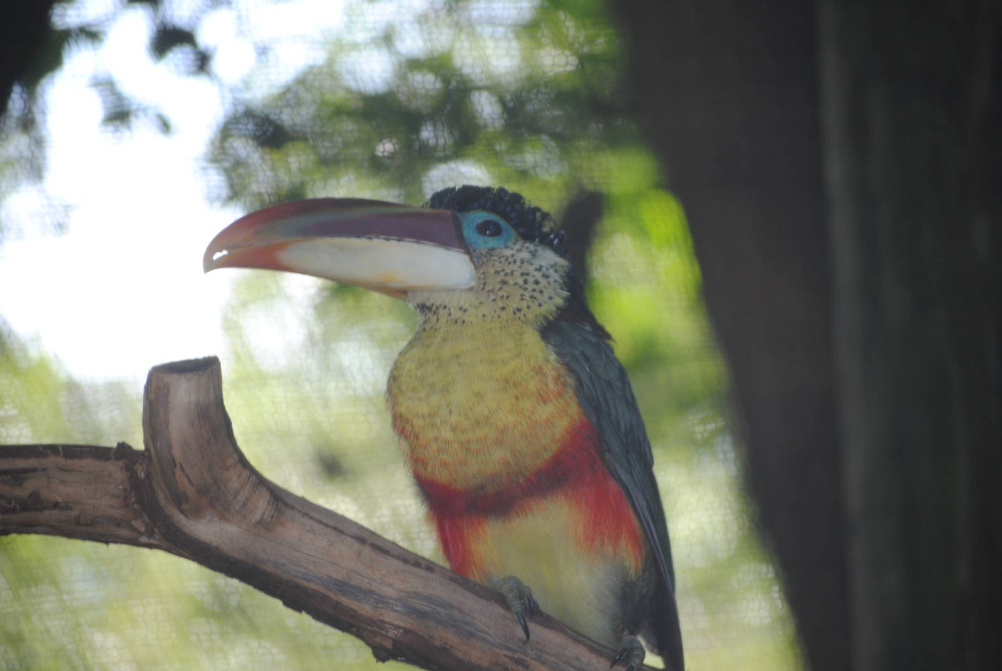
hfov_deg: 11.8
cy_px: 336
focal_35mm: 174
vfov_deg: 7.9
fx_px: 4849
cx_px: 501
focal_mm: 116
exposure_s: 1/100
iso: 200
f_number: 4.8
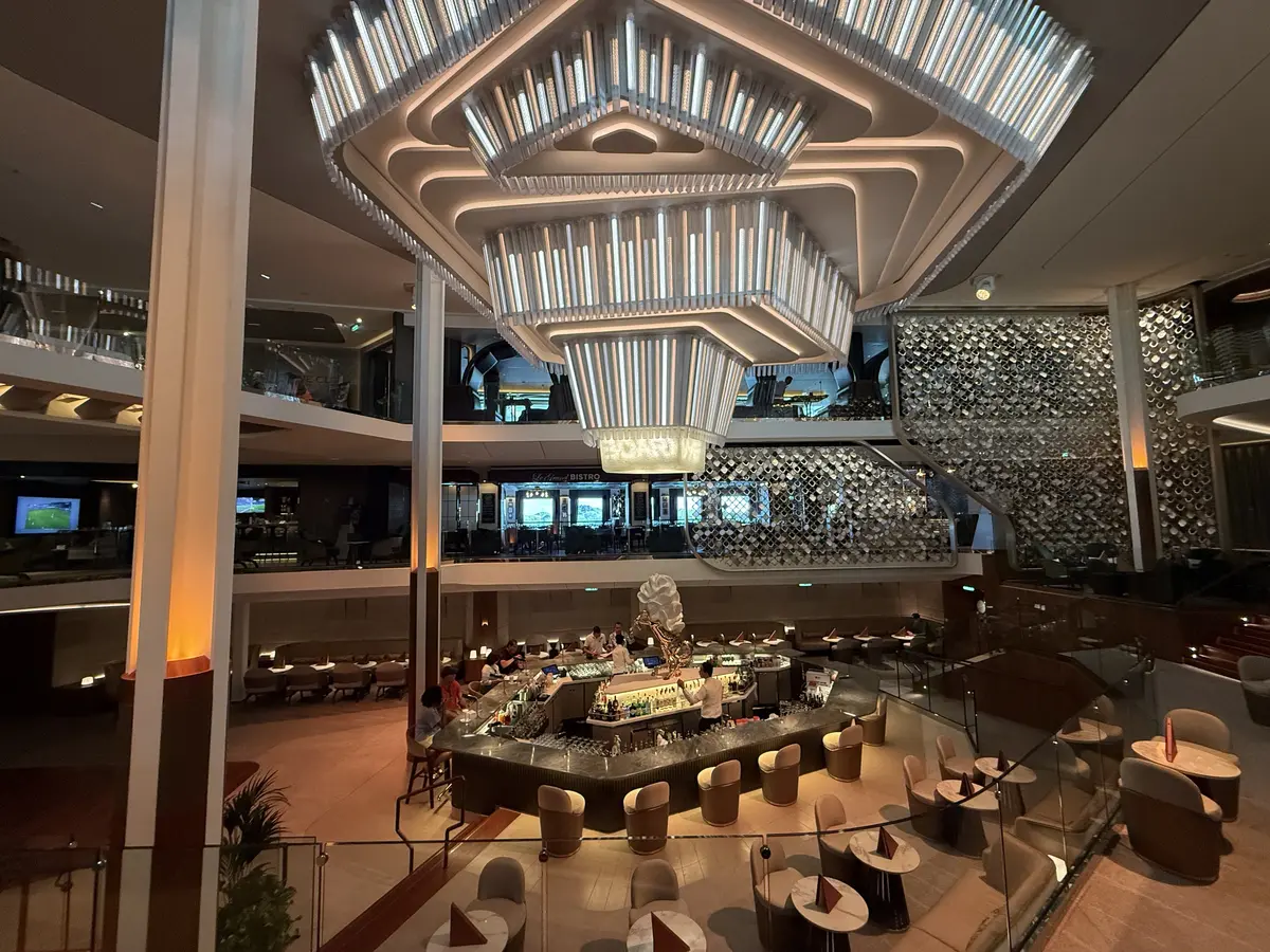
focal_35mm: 14
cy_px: 476
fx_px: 514
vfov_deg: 85.7
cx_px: 635
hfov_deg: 102.1
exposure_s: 1/100
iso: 320
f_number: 2.2
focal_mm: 2.22
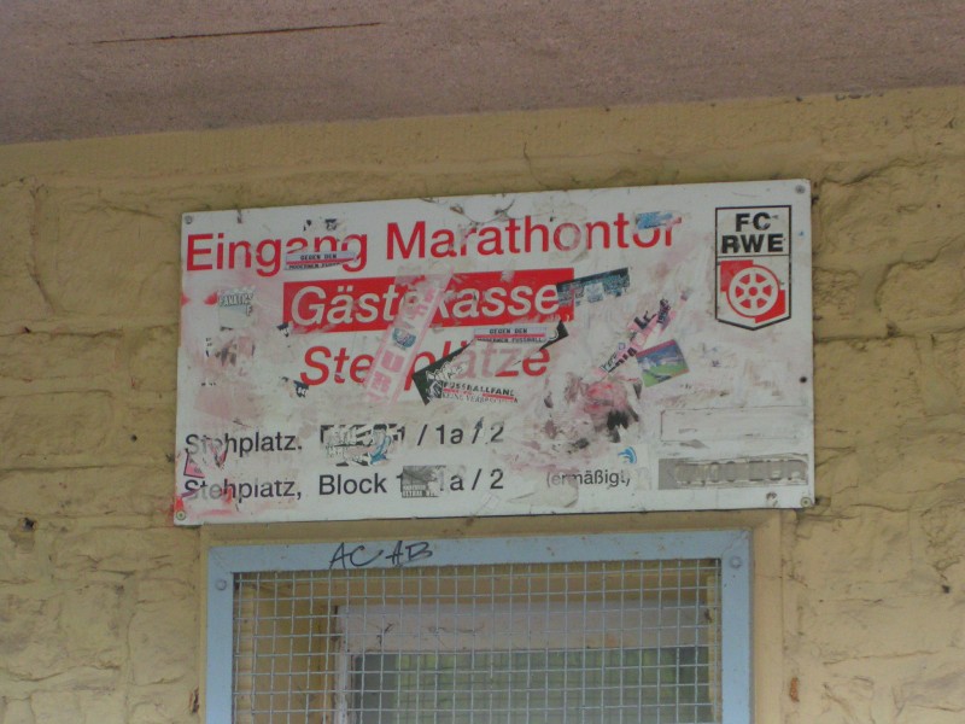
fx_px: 2899
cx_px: 482
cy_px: 362
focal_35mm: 104
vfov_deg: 14.2
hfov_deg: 18.9
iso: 200
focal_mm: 15.9
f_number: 3.5
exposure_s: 1/50
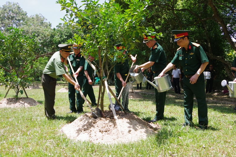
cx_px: 118
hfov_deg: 60.3
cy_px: 78
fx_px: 203
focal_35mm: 31
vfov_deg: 42.3
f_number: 10
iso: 1600
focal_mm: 21
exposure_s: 1/800
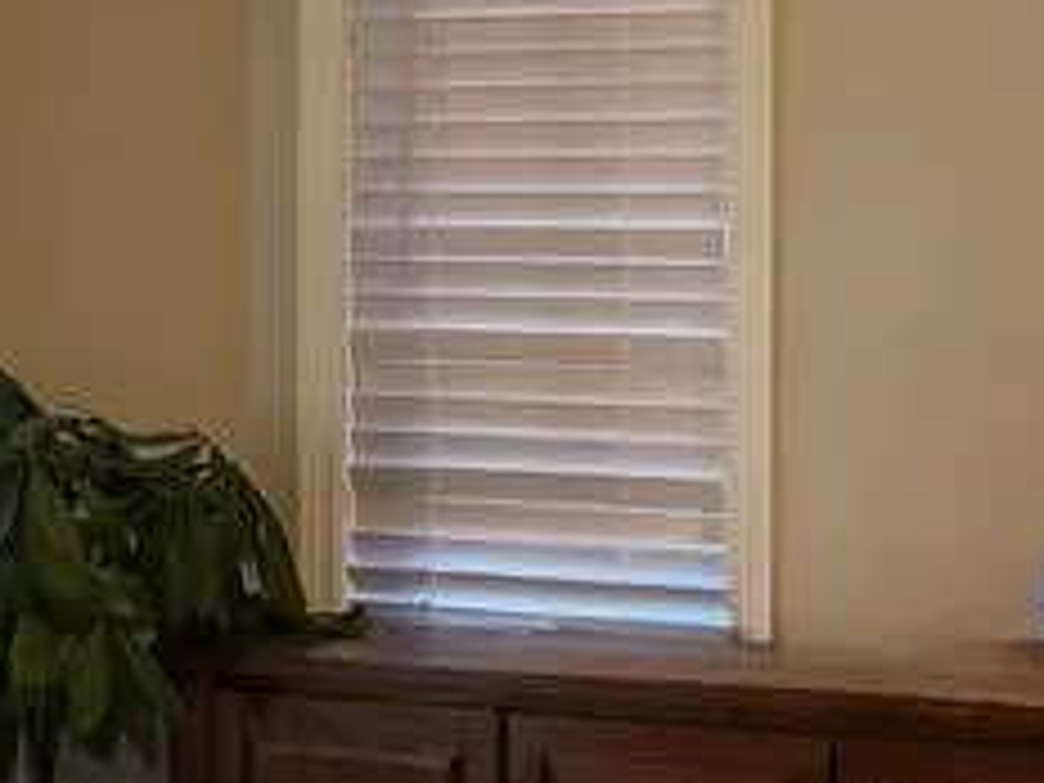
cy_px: 310
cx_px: 342
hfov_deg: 18.5
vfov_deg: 14.0
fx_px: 3197
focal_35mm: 106
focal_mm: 6.76
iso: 250
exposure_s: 1/120
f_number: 1.78
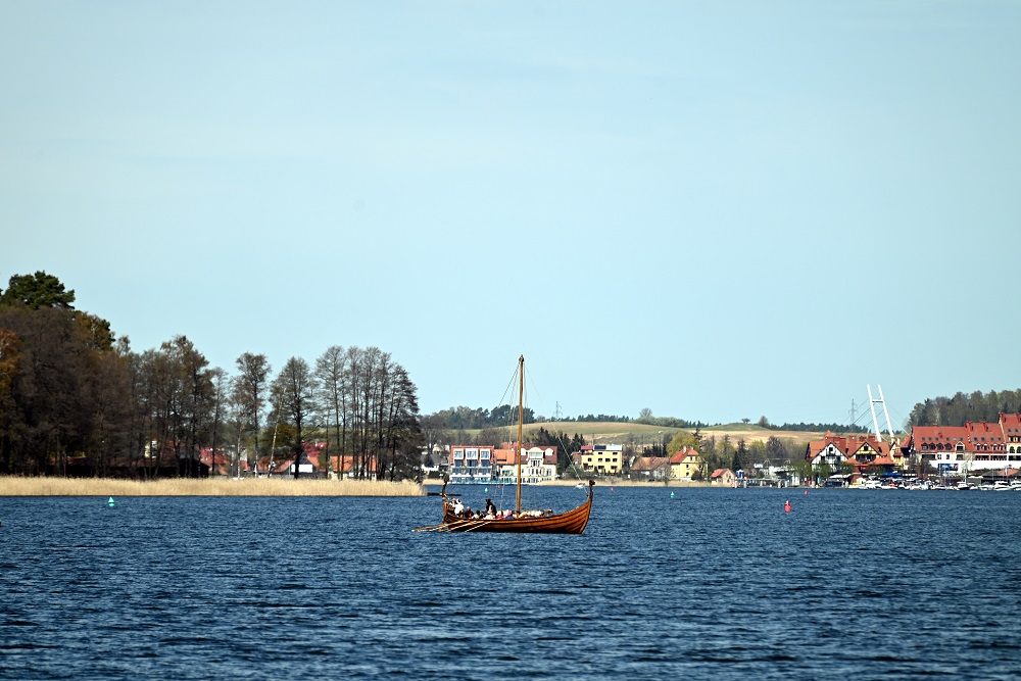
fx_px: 8509
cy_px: 340
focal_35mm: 300
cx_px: 510
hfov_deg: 6.9
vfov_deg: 4.6
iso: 140
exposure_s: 1/1000
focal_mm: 300
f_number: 5.6
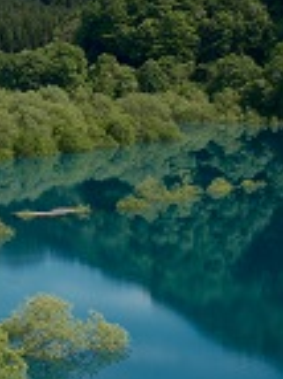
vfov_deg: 18.7
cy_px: 29
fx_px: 1124
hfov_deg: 13.8
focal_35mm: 103
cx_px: -82
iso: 125
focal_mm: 16
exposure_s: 1/500
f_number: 4
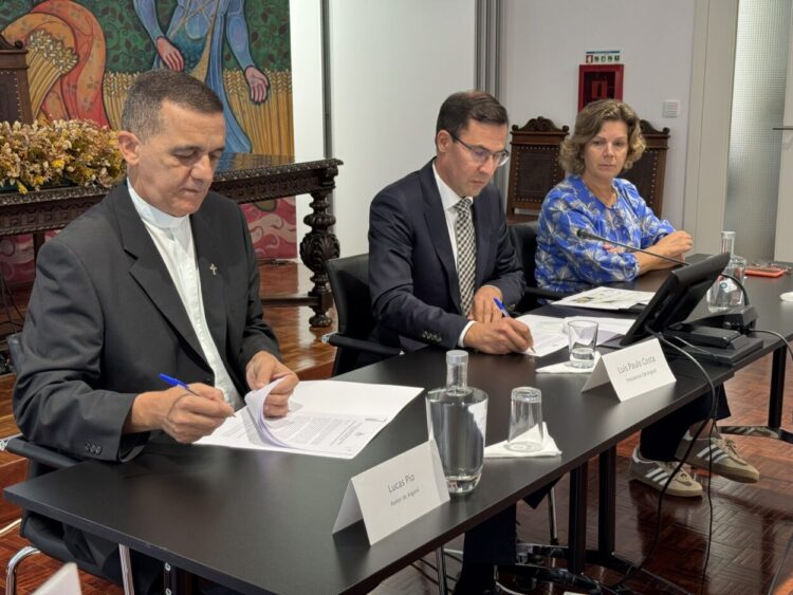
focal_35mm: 48
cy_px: 298
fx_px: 1100
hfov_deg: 39.6
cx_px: 396
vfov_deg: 30.3
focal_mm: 6.76
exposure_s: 1/60
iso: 80
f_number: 1.78
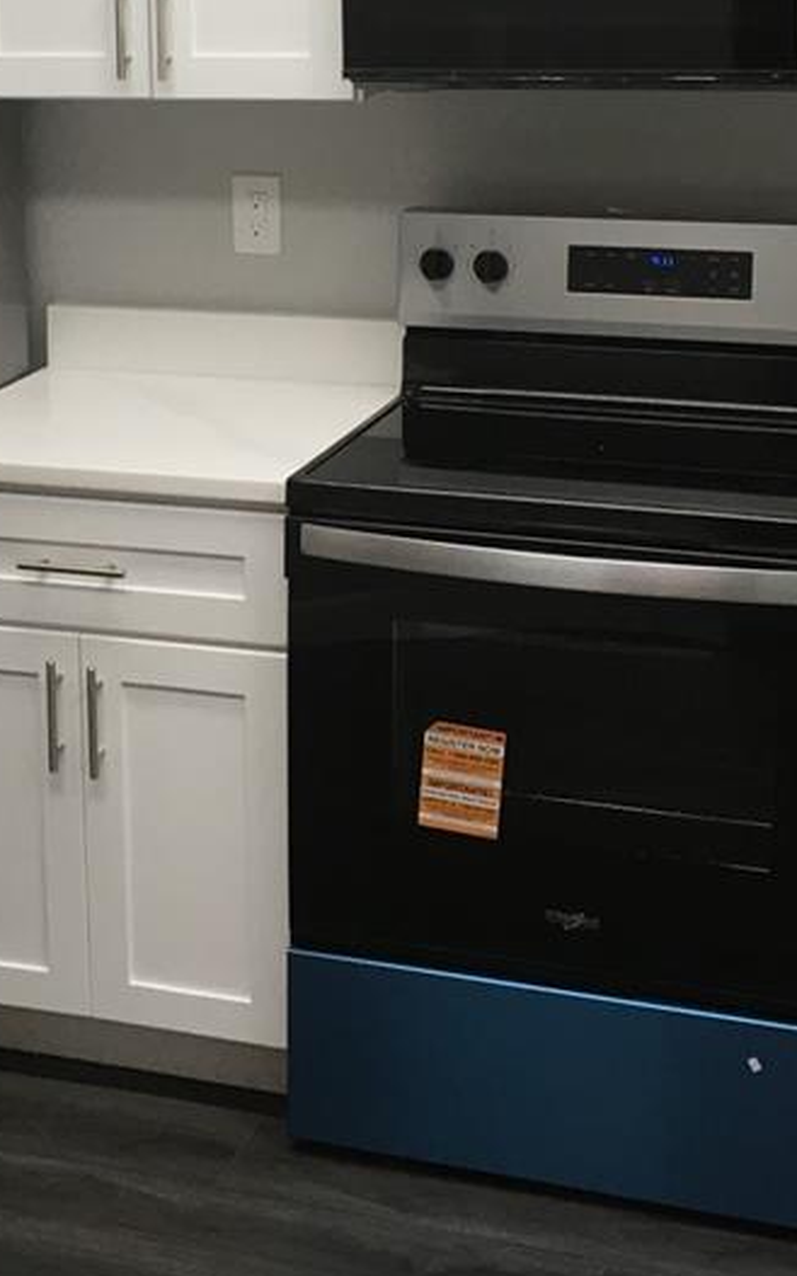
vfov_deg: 28.9
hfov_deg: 18.4
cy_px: 303
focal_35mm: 70
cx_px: 162
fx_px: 2435
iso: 25
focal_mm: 4.15
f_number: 2.2
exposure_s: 1/40
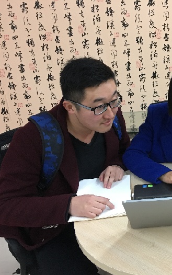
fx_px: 315
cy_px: 140
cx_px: 171
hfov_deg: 28.7
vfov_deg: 47.2
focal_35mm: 42
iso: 100
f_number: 2.2
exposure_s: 1/17
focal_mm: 4.15
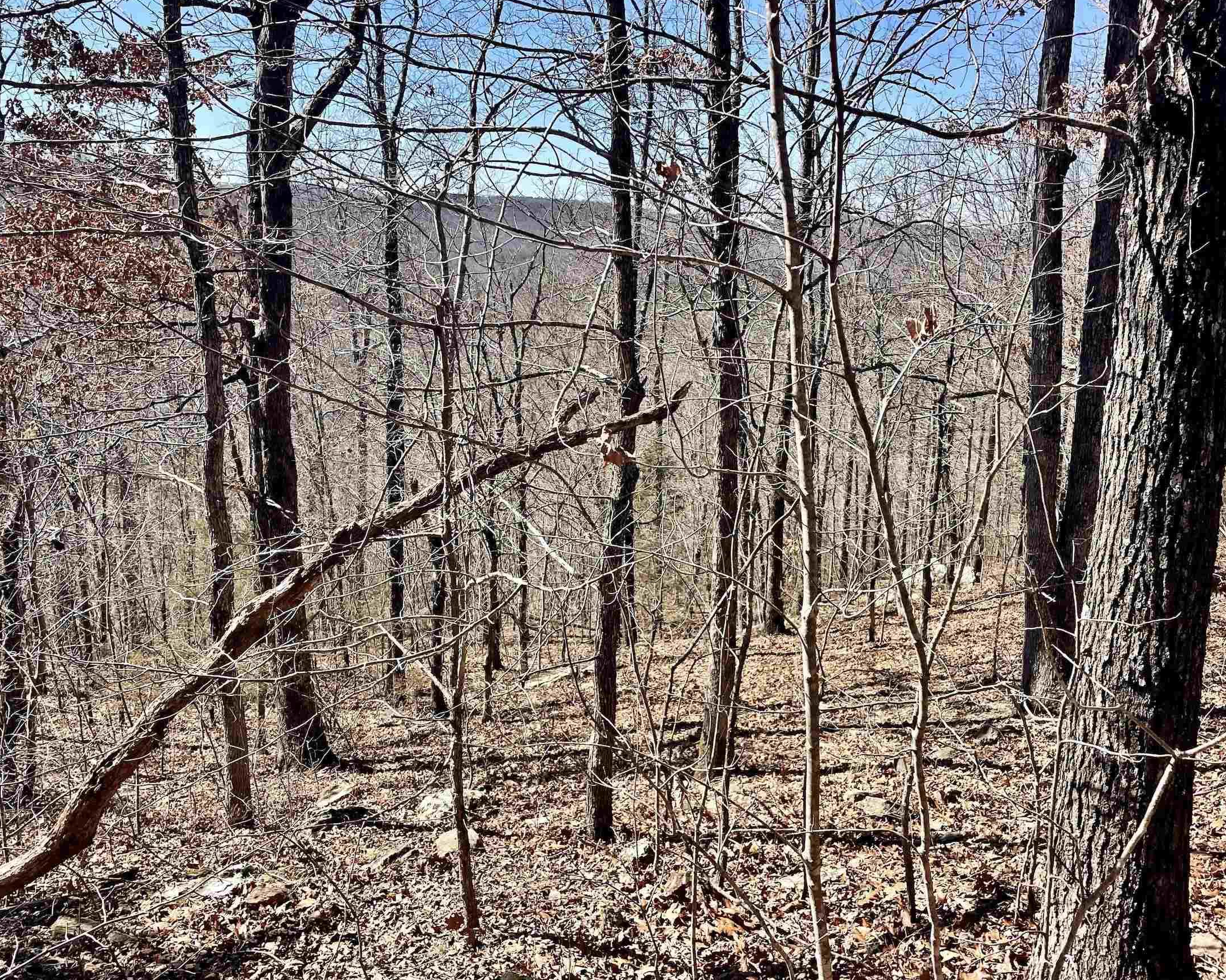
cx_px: 640
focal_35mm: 30
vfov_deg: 48.5
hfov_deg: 58.8
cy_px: 474
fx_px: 1088
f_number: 1.6
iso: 32
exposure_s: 1/1595
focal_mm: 4.2
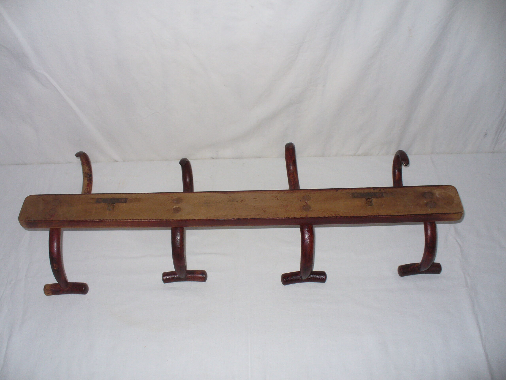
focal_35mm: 37
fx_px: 541
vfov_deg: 38.7
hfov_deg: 50.1
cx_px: 253
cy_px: 190
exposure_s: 1/30
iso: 100
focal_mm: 6.1
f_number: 2.8
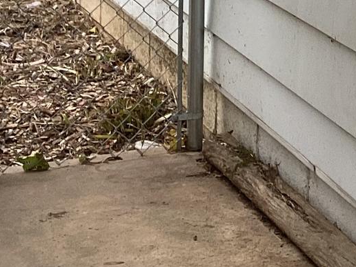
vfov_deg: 11.3
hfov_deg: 15.0
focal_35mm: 123
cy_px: -199
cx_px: 517
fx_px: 1265
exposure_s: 1/131
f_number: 2.4
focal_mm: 3.3
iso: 25
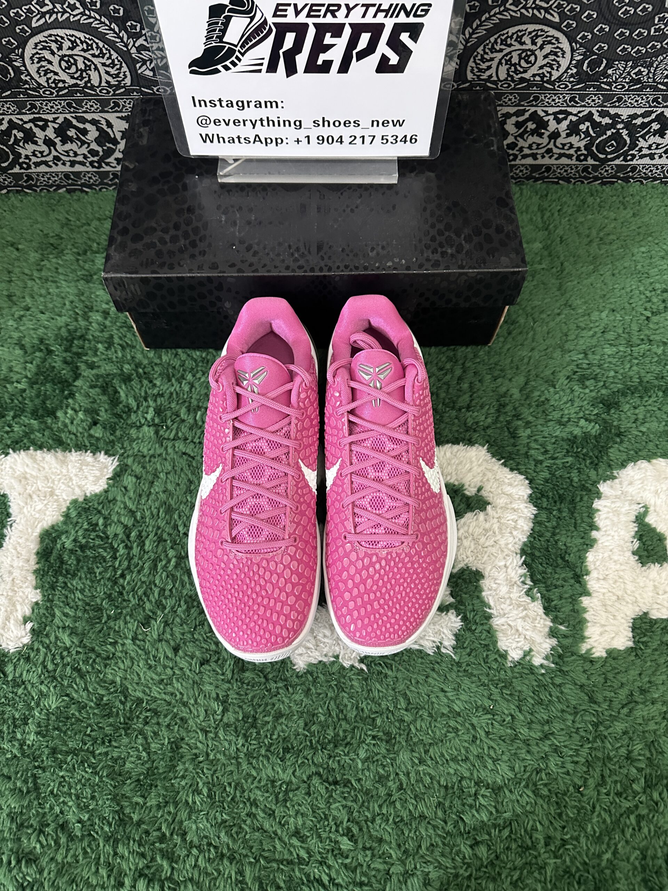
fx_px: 618
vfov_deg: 71.6
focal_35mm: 24
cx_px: 334
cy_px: 446
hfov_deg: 56.8
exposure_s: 1/50
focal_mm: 6.86
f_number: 1.78
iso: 500
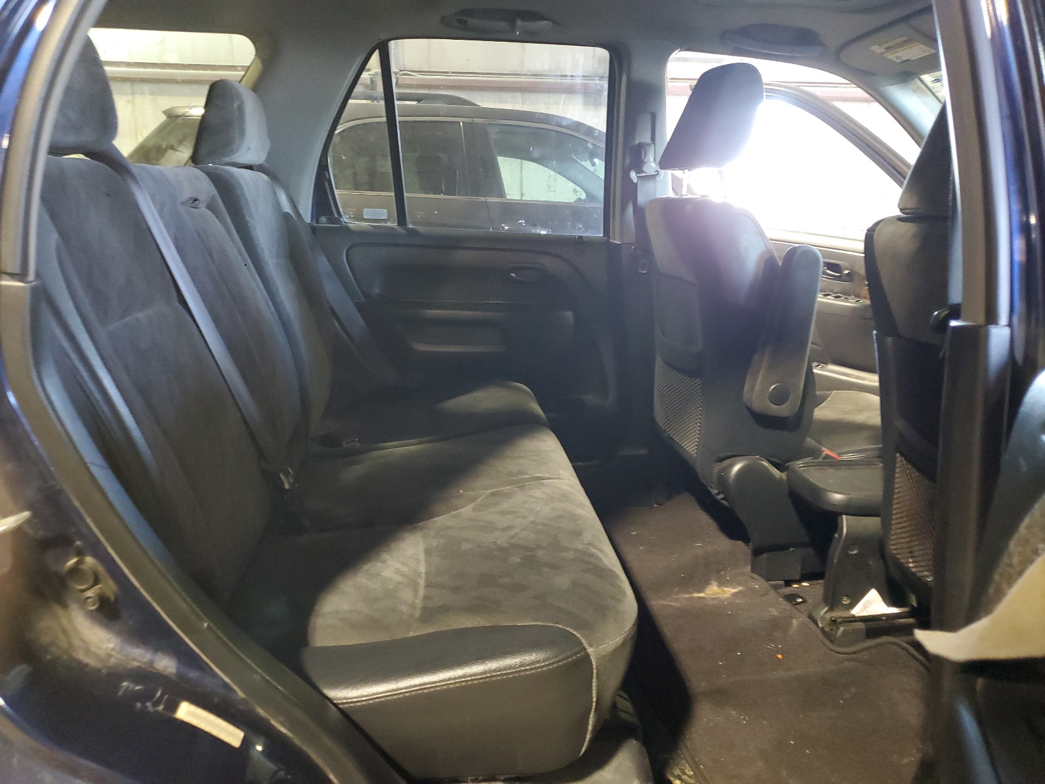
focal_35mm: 26
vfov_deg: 53.1
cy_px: 392
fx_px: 785
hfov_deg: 67.3
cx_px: 522
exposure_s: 1/15
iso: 348
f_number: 1.5
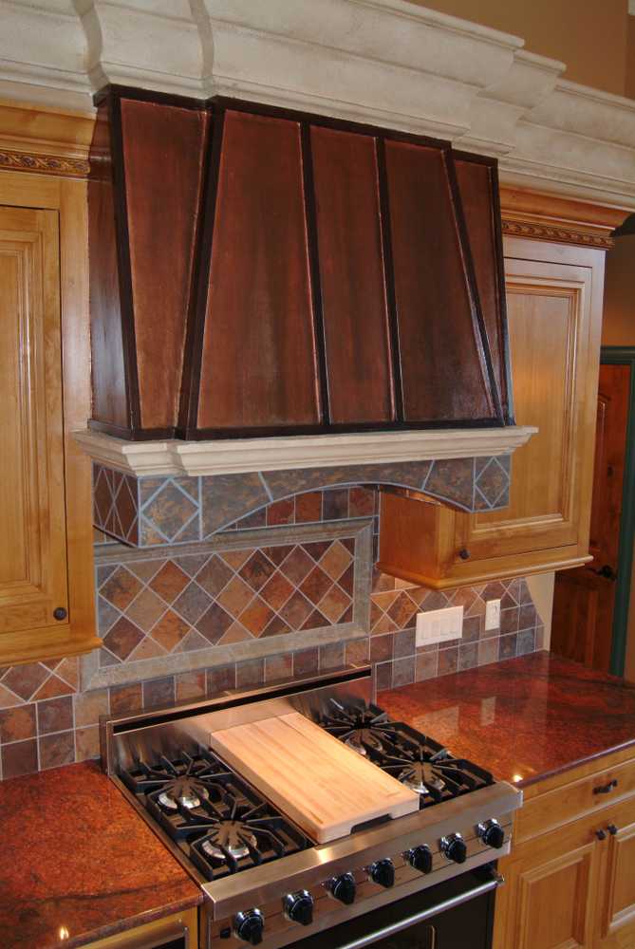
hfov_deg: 43.7
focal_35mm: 30
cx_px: 318
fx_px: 792
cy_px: 474
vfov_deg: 61.9
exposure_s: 1/20
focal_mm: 20
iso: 200
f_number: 5.6
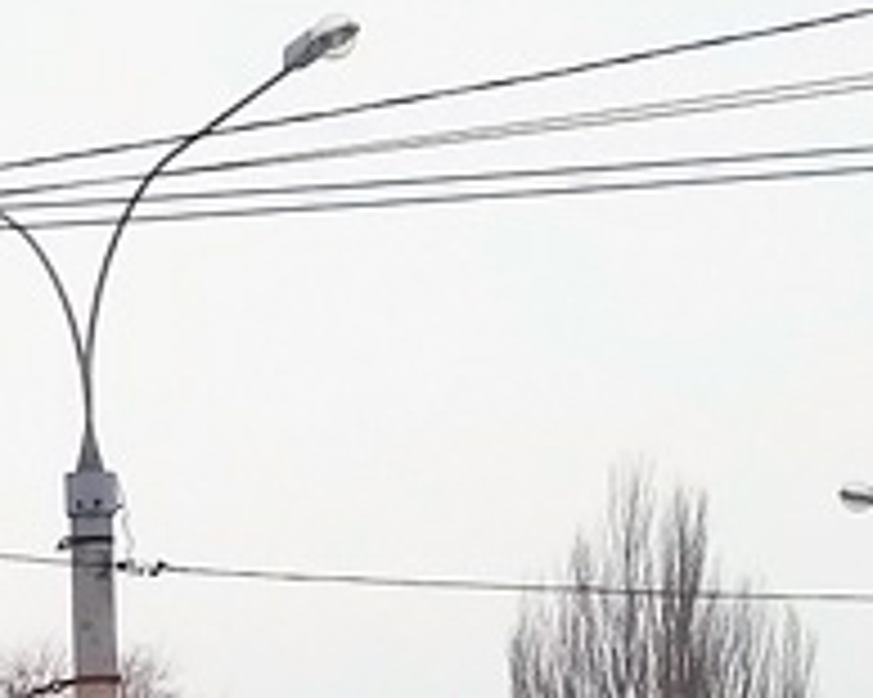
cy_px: 806
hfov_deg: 7.8
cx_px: -729
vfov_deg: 6.5
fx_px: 6146
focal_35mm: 238
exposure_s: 1/500
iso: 125
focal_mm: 15.1
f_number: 6.3
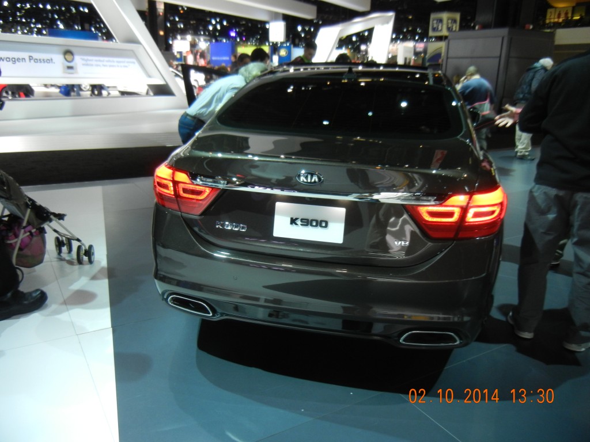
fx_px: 511
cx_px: 295
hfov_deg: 60.0
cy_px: 221
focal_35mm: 30
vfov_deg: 46.8
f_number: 3.5
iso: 322
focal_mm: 5.4
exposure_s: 1/55.8
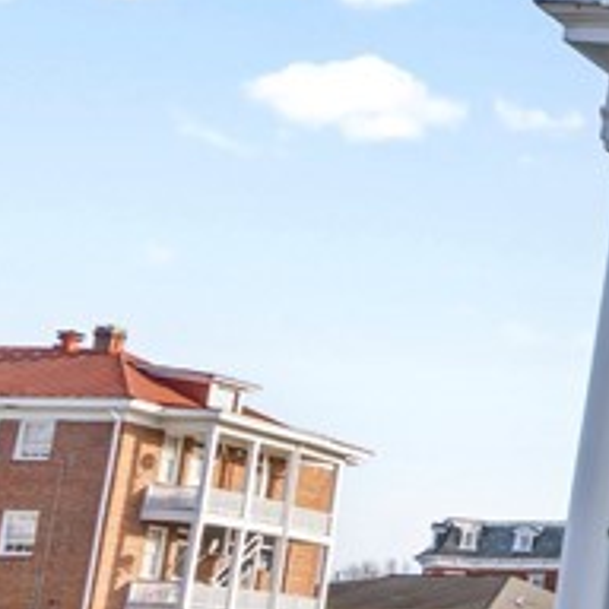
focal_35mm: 79
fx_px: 1581
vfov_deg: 21.6
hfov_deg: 13.6
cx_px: 1554
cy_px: 447
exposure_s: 1/100
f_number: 7.1
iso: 200
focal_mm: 16.5
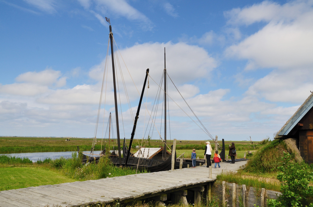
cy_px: 104
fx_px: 286
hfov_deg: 57.3
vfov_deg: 39.8
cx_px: 156
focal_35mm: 33
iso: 200
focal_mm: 22
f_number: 9
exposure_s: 1/640
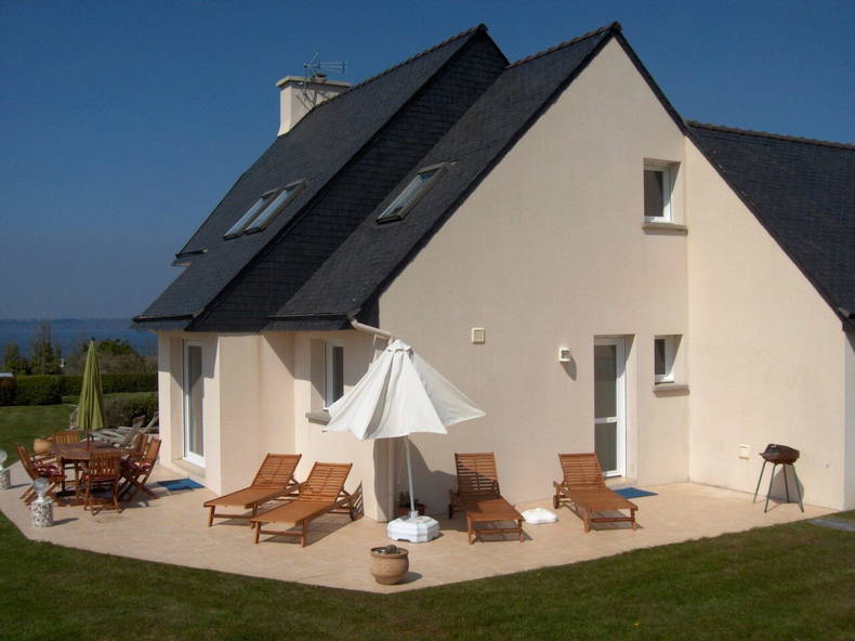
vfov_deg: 36.8
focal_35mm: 39
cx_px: 428
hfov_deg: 47.9
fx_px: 963
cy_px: 320
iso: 100
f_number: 4.8
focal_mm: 8
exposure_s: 1/2083
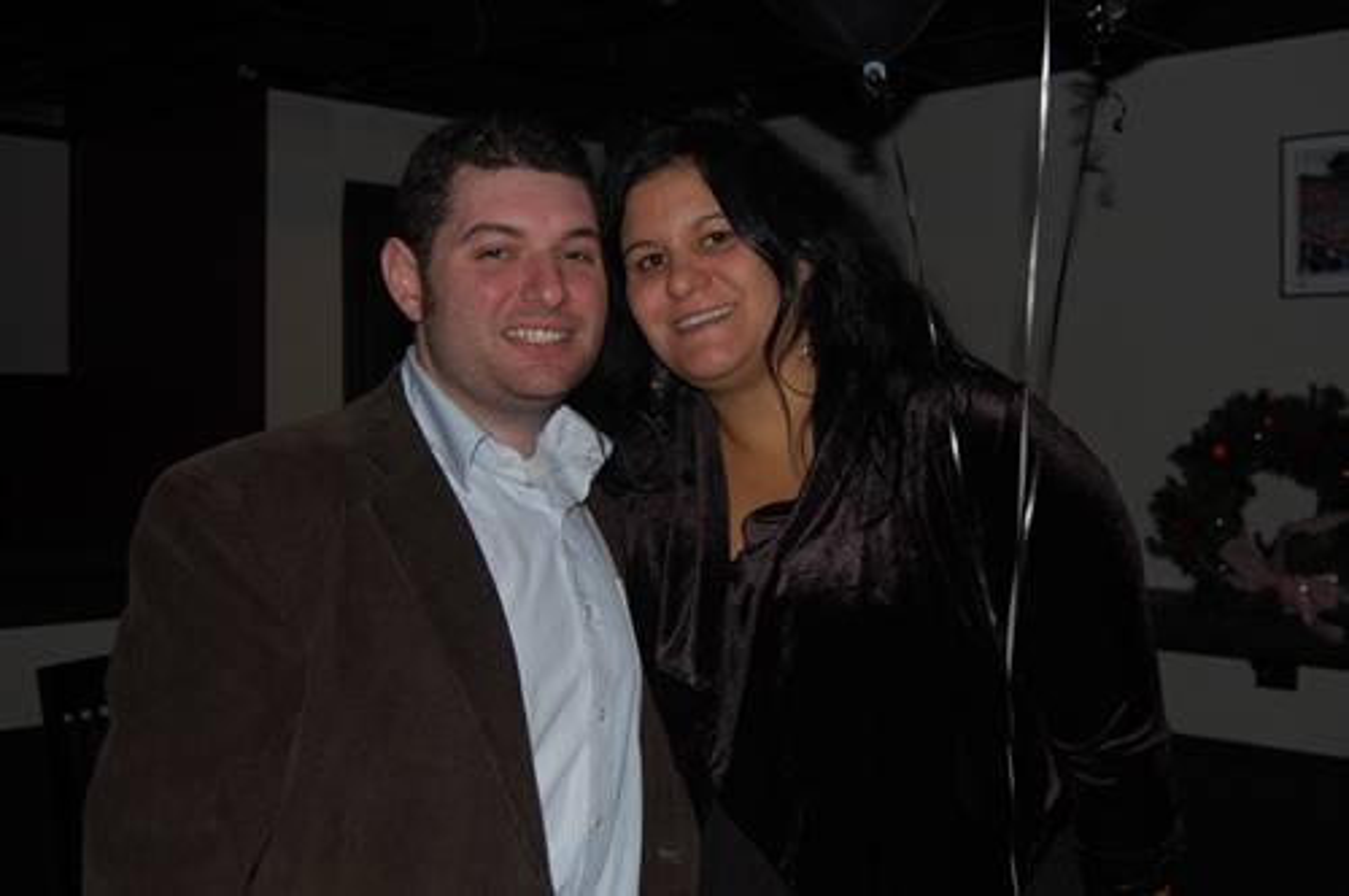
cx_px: 674
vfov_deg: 31.8
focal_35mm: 42
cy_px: 448
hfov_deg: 46.5
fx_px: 1572
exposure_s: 1/60
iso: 400
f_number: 4.2
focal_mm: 28
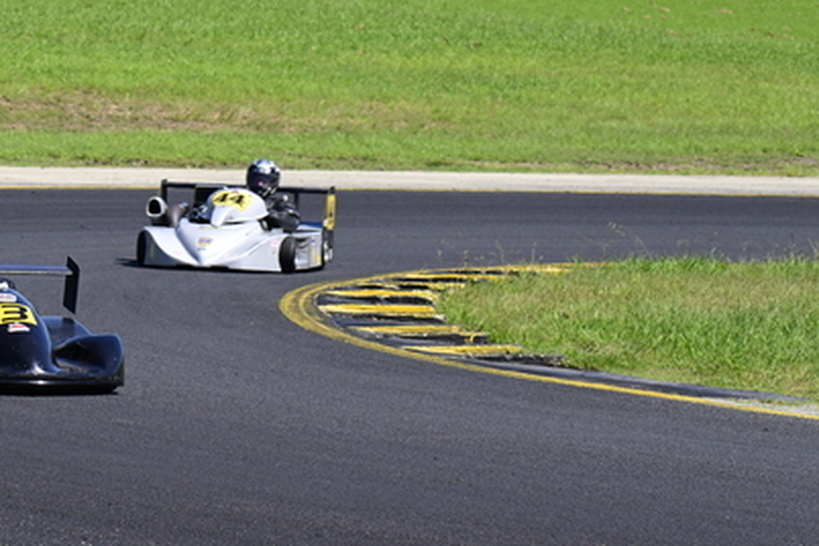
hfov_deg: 5.7
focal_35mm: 358
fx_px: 8144
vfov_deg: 3.8
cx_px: 8
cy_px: 160
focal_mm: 180
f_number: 11
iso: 500
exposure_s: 1/640
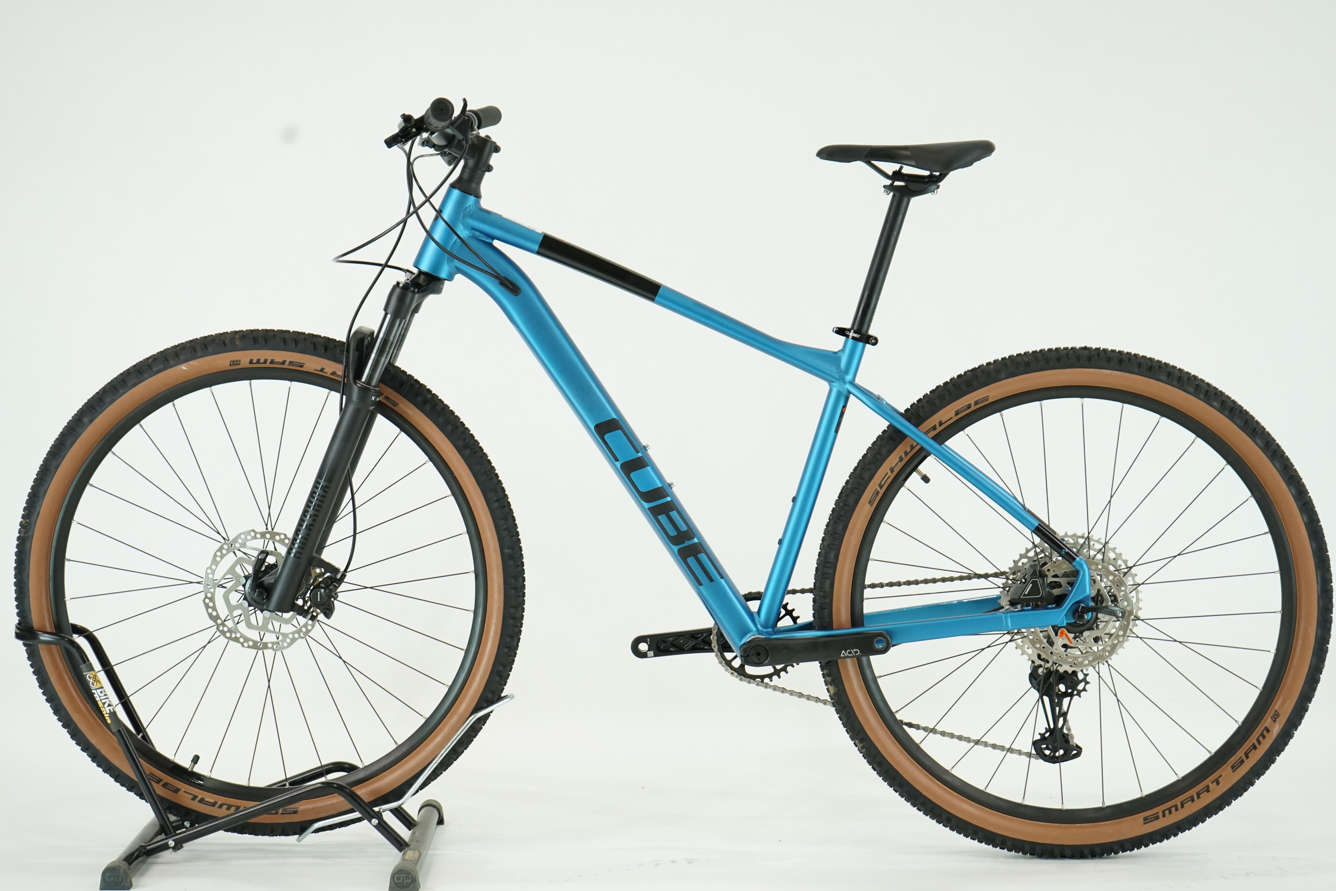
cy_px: 446
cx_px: 668
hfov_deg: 31.0
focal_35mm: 65
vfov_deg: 20.9
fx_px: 2412
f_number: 5.6
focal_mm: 65
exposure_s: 1/200
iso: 1600
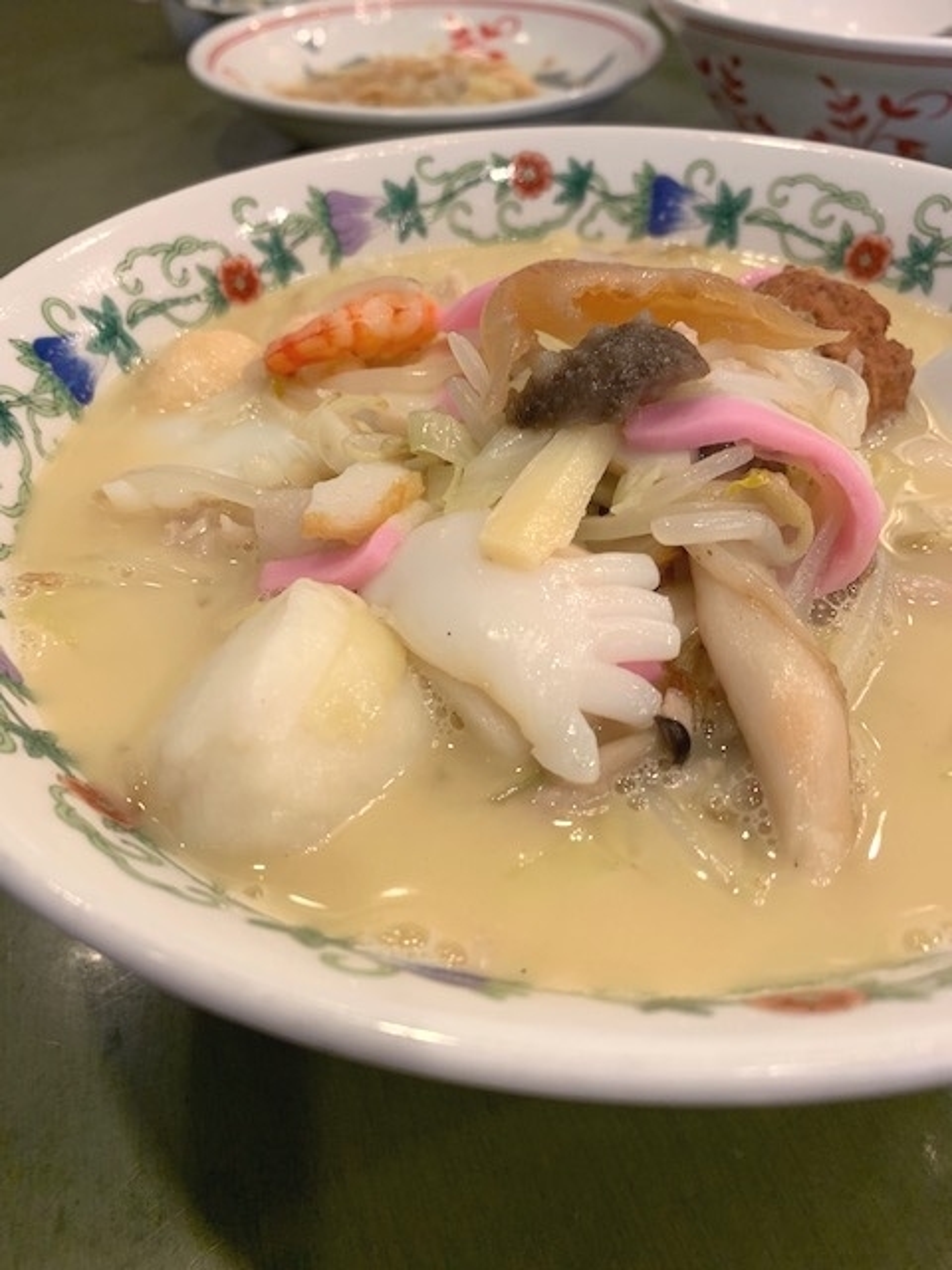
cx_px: 476
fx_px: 953
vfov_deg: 67.3
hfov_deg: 53.1
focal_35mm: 26
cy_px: 635
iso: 125
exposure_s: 1/60
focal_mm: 4.25
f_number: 1.8
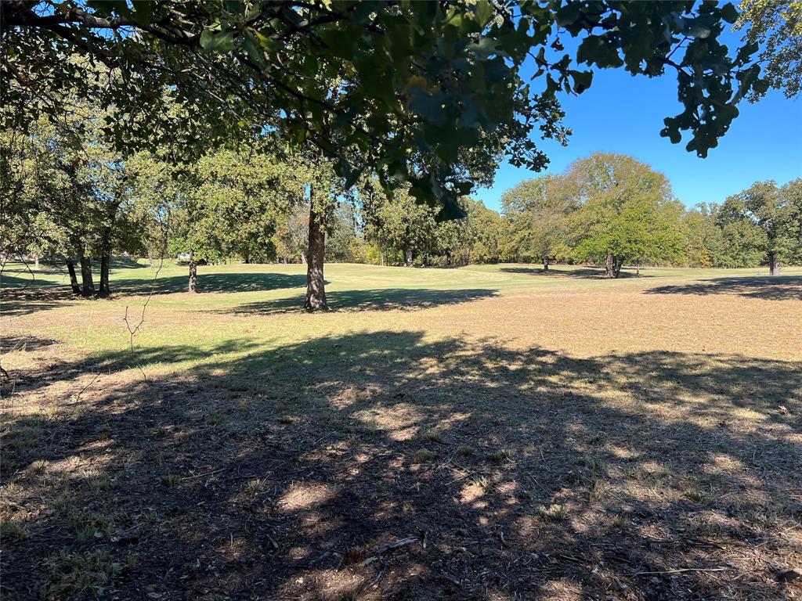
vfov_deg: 53.1
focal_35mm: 26
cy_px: 300
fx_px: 602
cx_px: 401
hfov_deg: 67.3
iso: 50
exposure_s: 1/1645
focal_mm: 5.7
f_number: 1.5
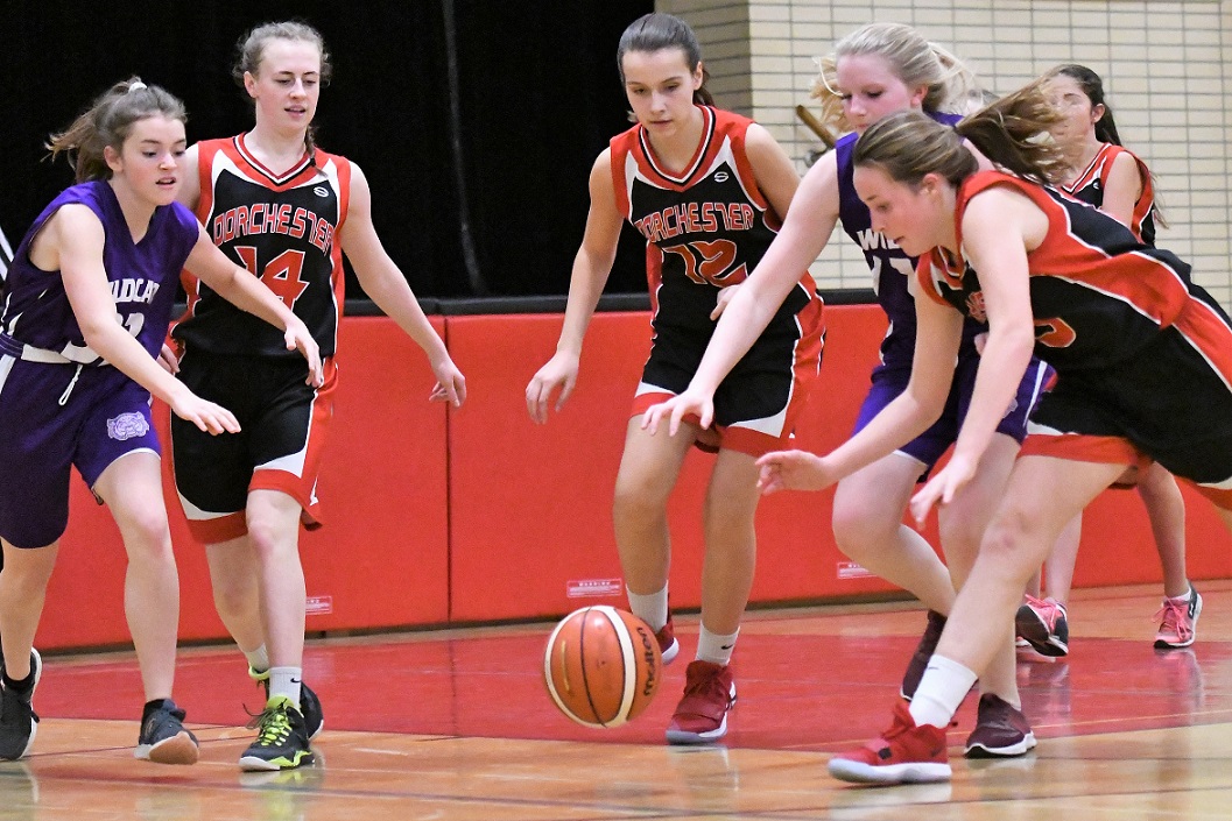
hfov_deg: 19.5
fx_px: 3594
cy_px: 410
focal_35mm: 105
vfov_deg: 13.0
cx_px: 616
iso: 12800
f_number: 2.8
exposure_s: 1/1000
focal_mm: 70
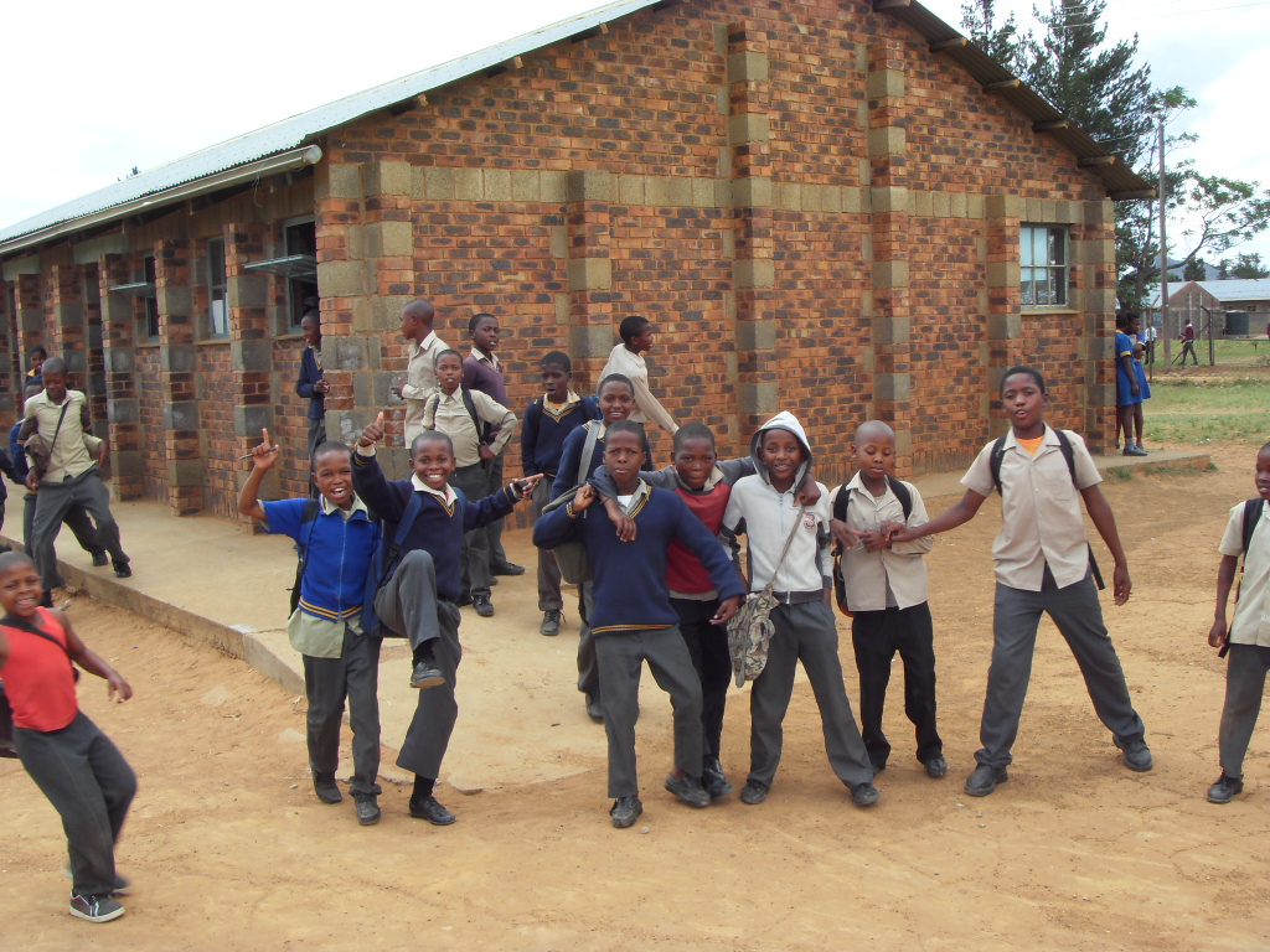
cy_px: 476
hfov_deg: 47.9
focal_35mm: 39
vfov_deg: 36.8
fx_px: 1431
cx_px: 635
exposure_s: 1/125
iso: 80
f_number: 6.2
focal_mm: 6.6
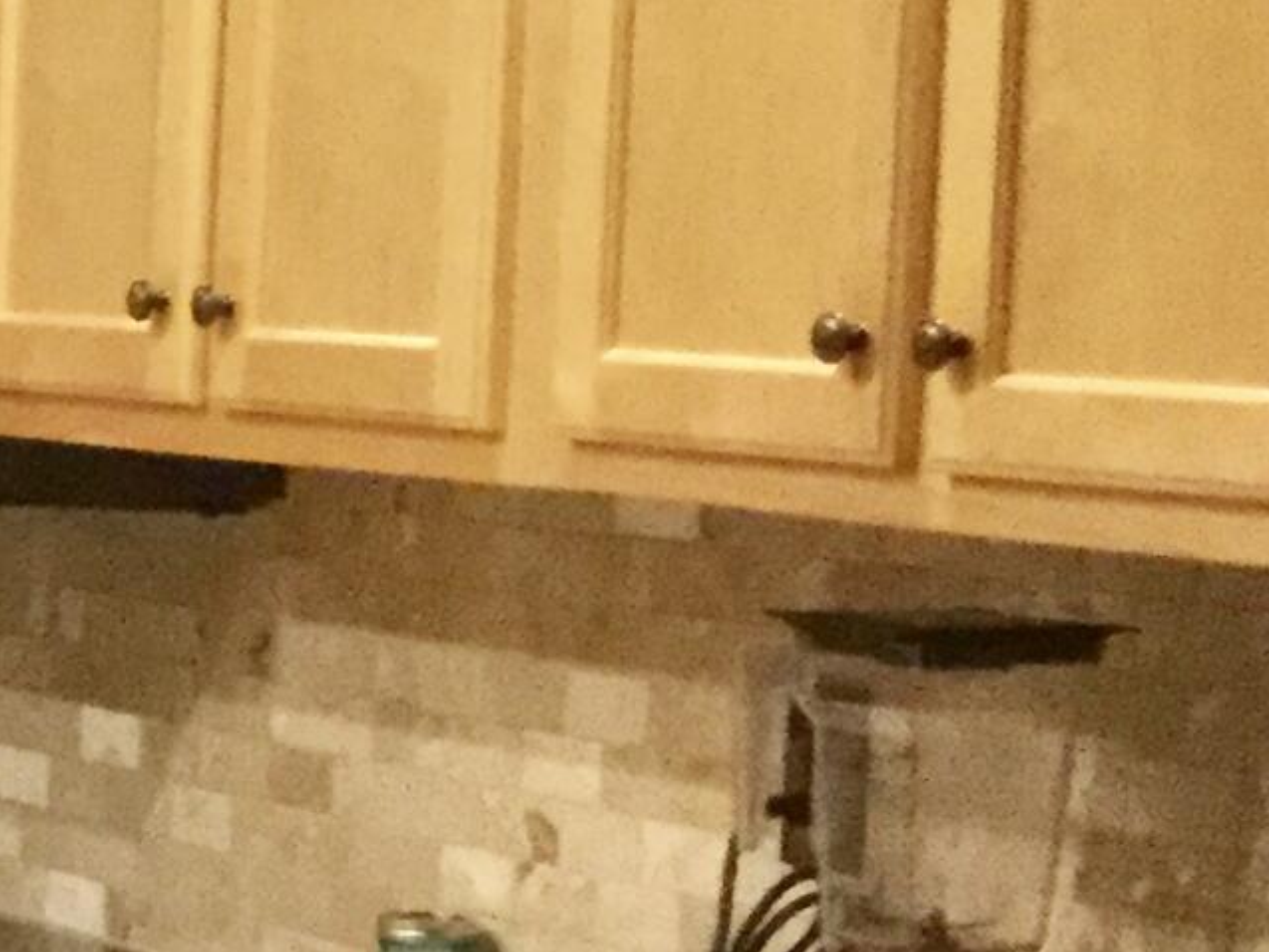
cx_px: -1699
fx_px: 5353
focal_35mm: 146
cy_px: 663
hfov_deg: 11.4
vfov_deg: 10.2
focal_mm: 3.3
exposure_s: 1/30
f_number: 2.4
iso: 250
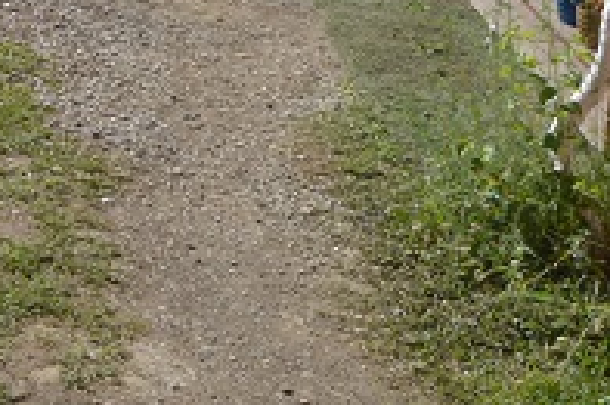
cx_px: -334
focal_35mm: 92
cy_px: -240
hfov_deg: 19.1
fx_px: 1558
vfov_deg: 13.8
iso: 100
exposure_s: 1/200
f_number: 7.1
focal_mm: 18
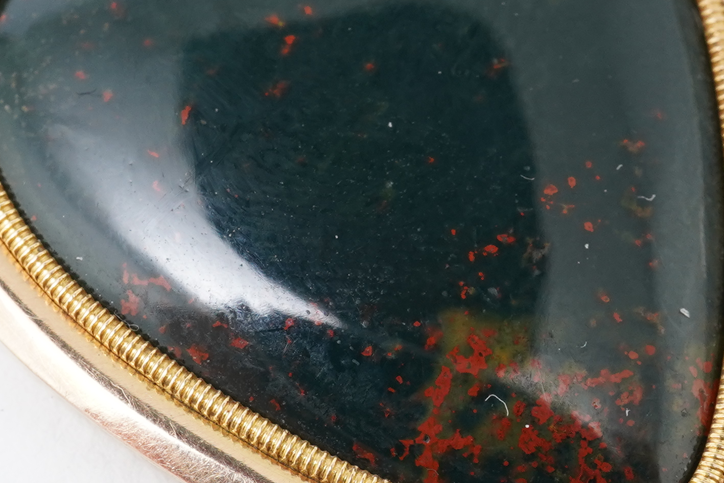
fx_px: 2514
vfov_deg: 10.9
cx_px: 529
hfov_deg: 16.3
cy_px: 387
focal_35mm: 125
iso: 1000
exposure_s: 1/125
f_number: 20
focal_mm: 30
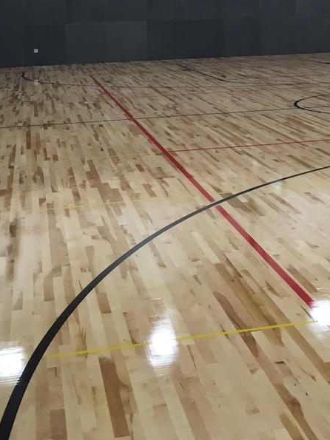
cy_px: -38
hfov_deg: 22.4
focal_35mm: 65
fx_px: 827
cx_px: 244
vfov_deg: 27.4
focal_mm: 4.15
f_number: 2.2
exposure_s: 1/40
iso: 25
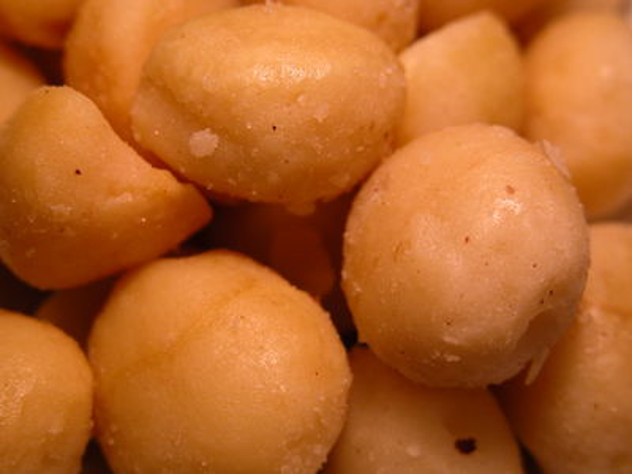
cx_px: 316
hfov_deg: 18.4
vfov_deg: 13.8
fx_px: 1954
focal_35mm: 107
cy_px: 237
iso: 100
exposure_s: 1/188
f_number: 4.1
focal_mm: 27.3
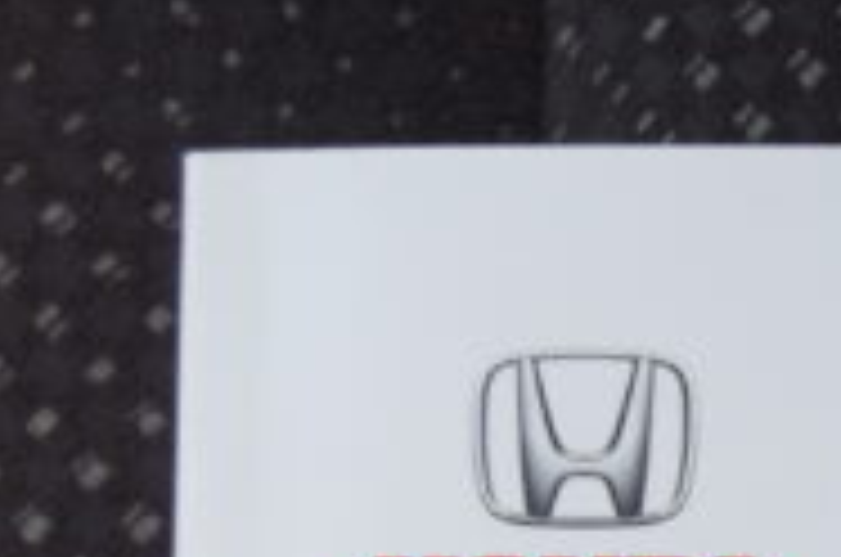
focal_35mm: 191
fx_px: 4454
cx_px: 1592
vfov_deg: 7.0
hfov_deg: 10.1
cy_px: 1056
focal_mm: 22
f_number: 5
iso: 400
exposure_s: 1/100
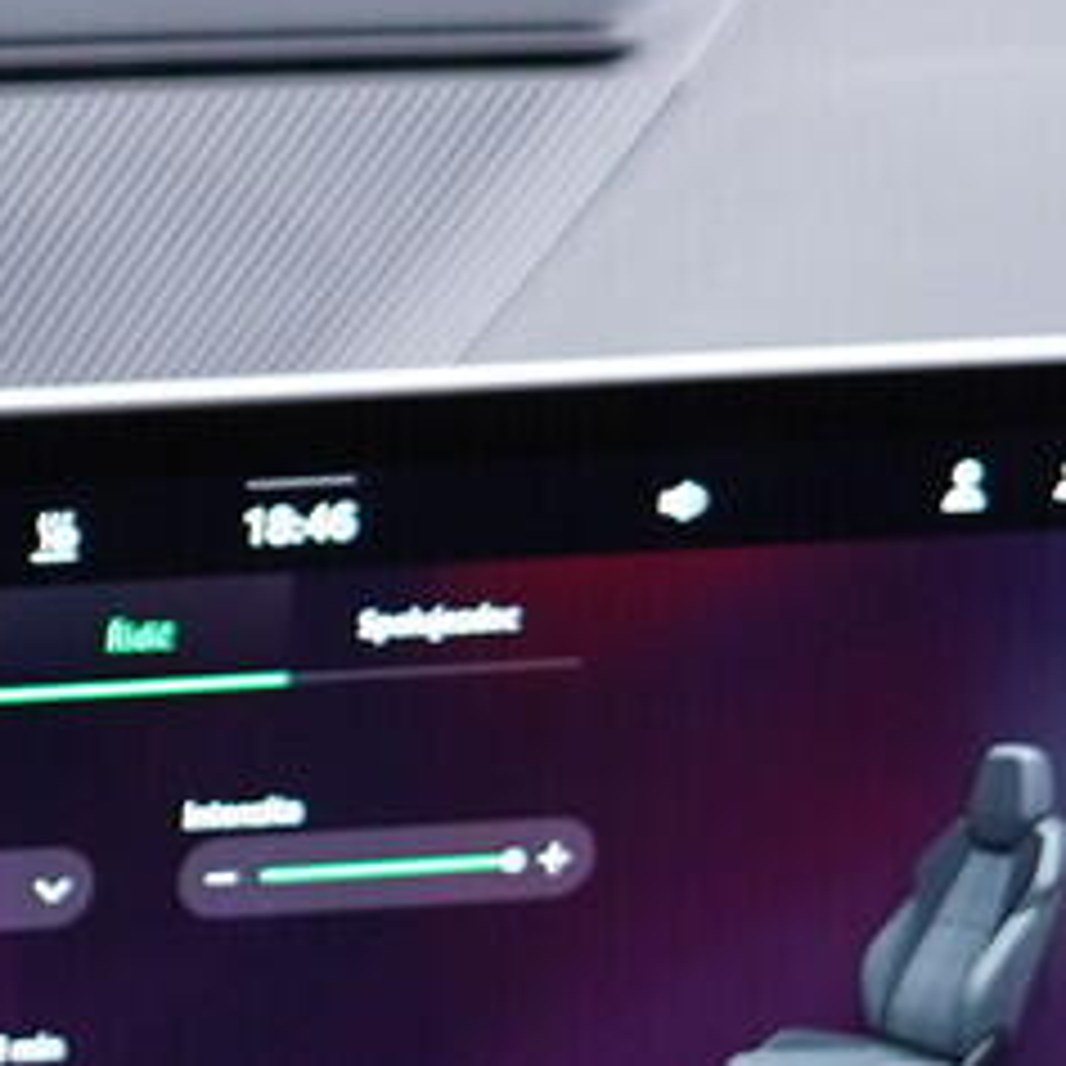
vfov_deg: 9.0
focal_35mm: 186
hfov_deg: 8.6
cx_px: -1489
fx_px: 6480
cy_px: 1988
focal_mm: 24
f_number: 2.8
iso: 250
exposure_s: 1/40
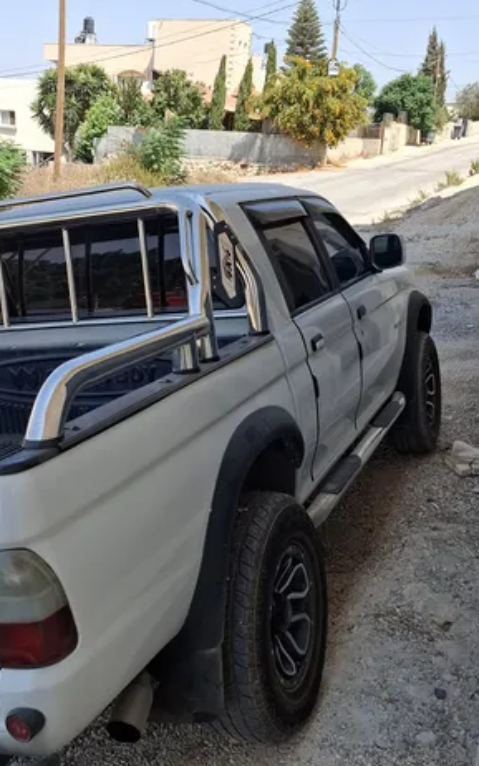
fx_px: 793
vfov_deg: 51.5
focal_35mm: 38
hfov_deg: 33.4
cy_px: 390
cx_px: 172
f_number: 1.8
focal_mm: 5.54
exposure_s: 1/923
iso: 50
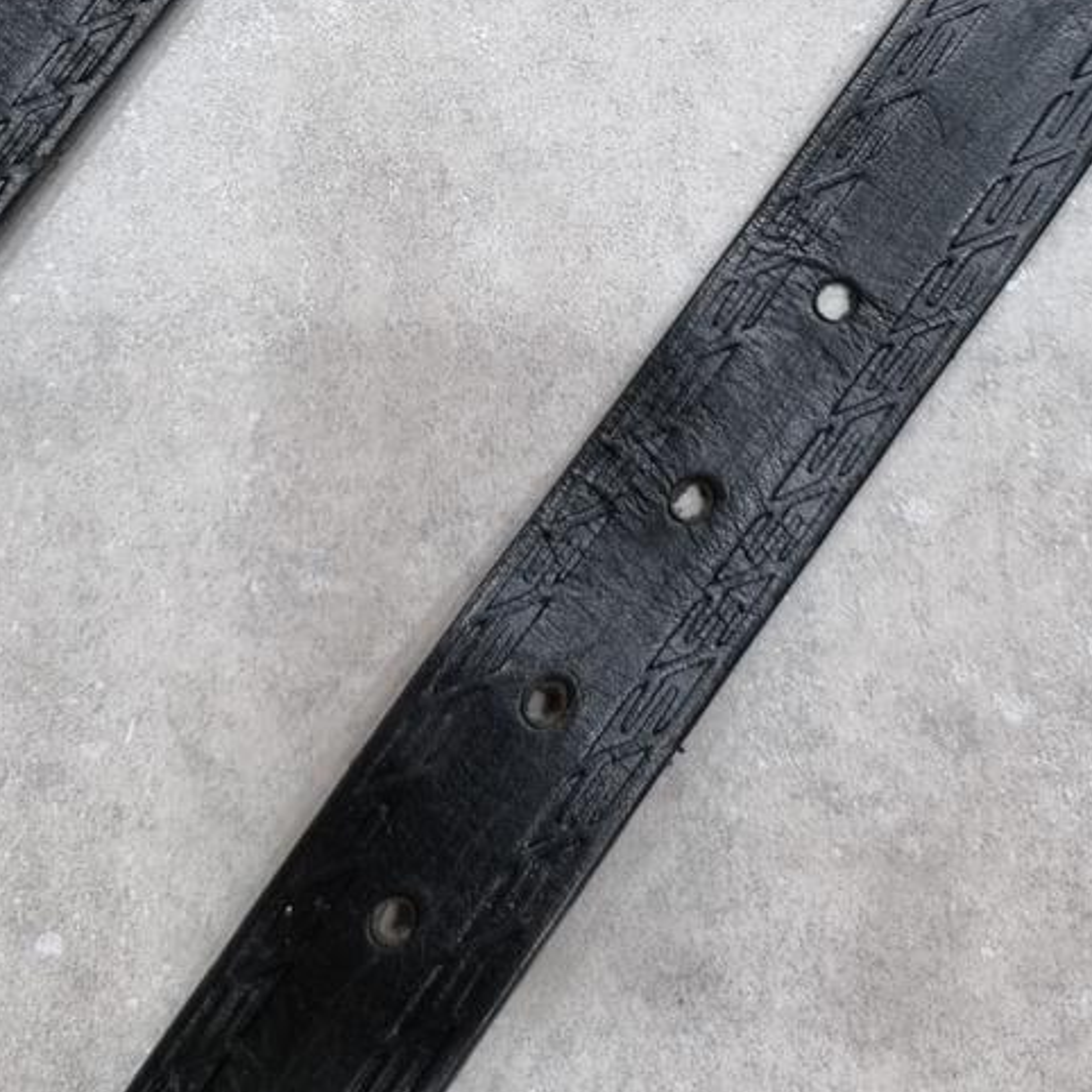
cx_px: 494
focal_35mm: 61
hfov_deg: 28.1
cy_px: 5
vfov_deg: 26.7
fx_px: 2177
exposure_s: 1/120
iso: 160
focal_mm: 5.4
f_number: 1.8
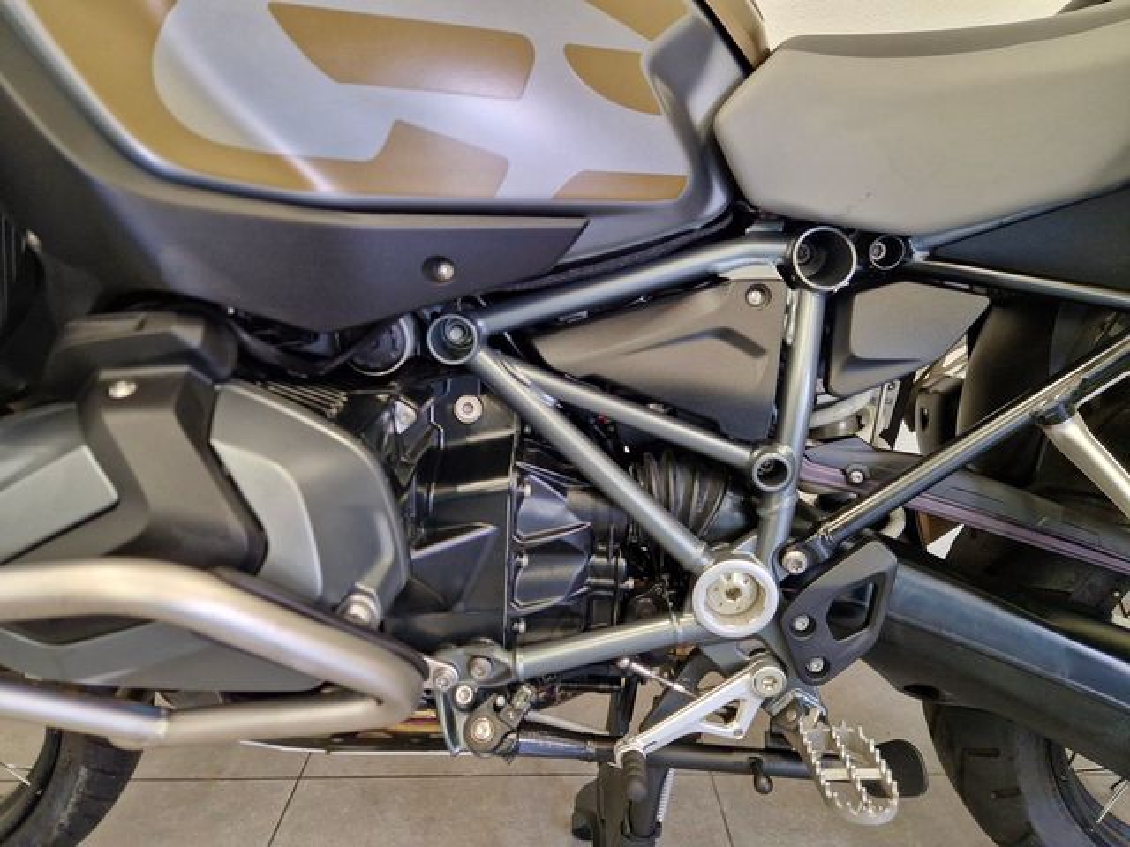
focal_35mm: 23
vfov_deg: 58.9
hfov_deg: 73.9
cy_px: 424
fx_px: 751
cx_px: 565
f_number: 1.8
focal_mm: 5.4
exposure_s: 1/50
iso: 640
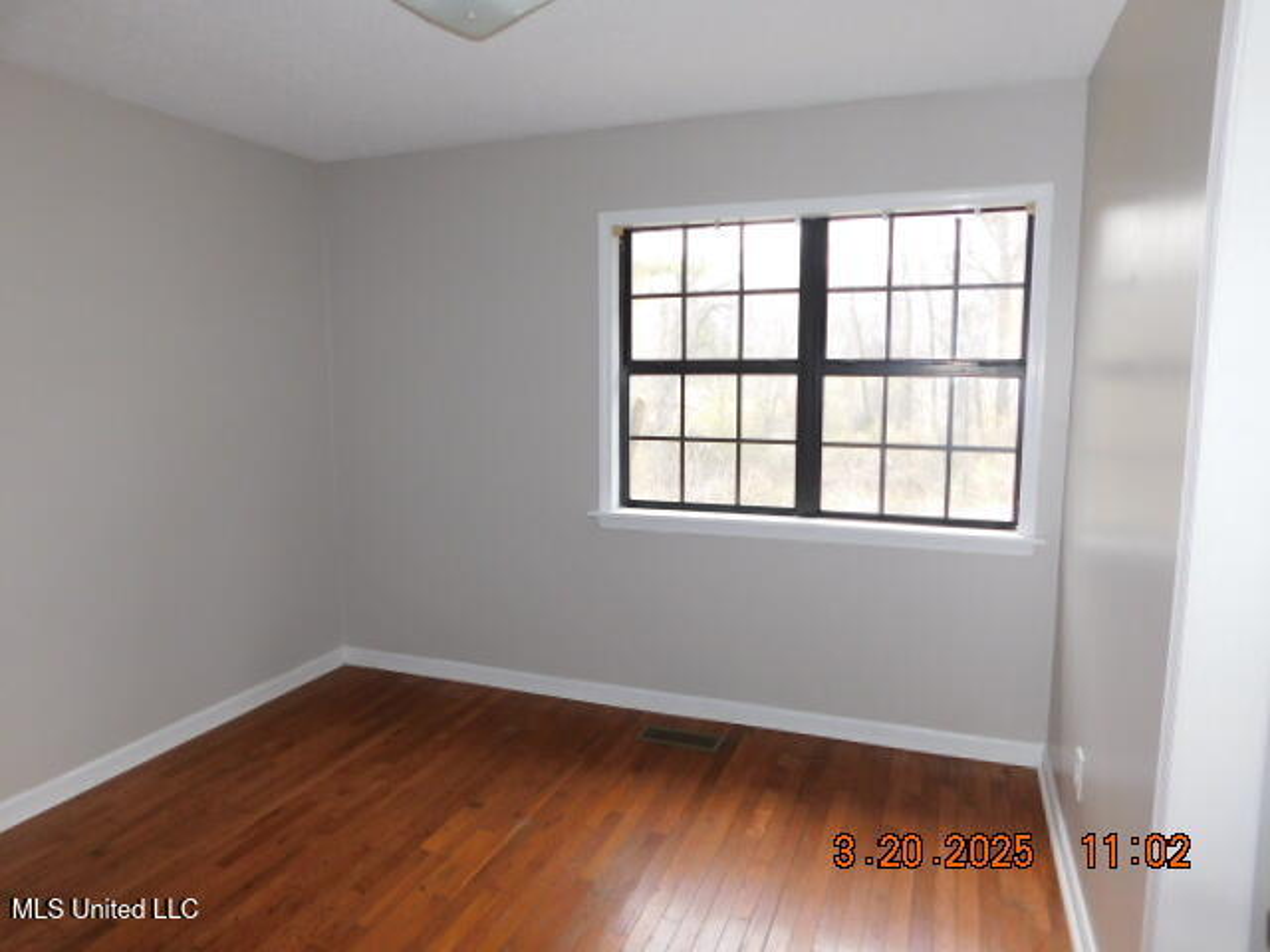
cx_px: 635
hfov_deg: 73.9
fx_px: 844
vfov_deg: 58.9
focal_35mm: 23
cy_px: 476
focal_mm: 4
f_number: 3
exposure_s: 1/40
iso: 125
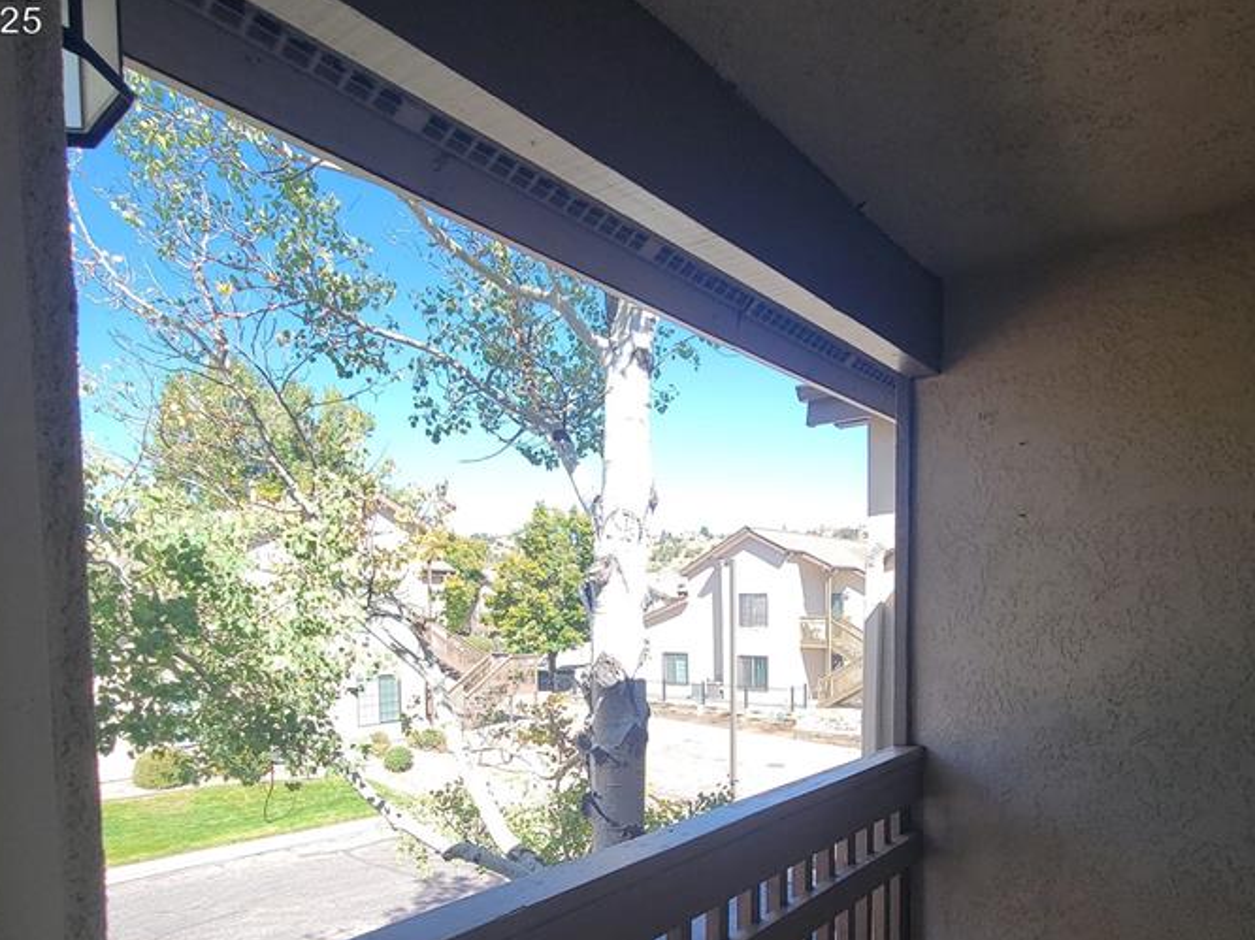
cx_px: 637
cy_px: 653
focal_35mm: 20
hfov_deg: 81.8
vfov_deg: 63.6
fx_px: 725
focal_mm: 2.2
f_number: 2.2
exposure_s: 1/329
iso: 50
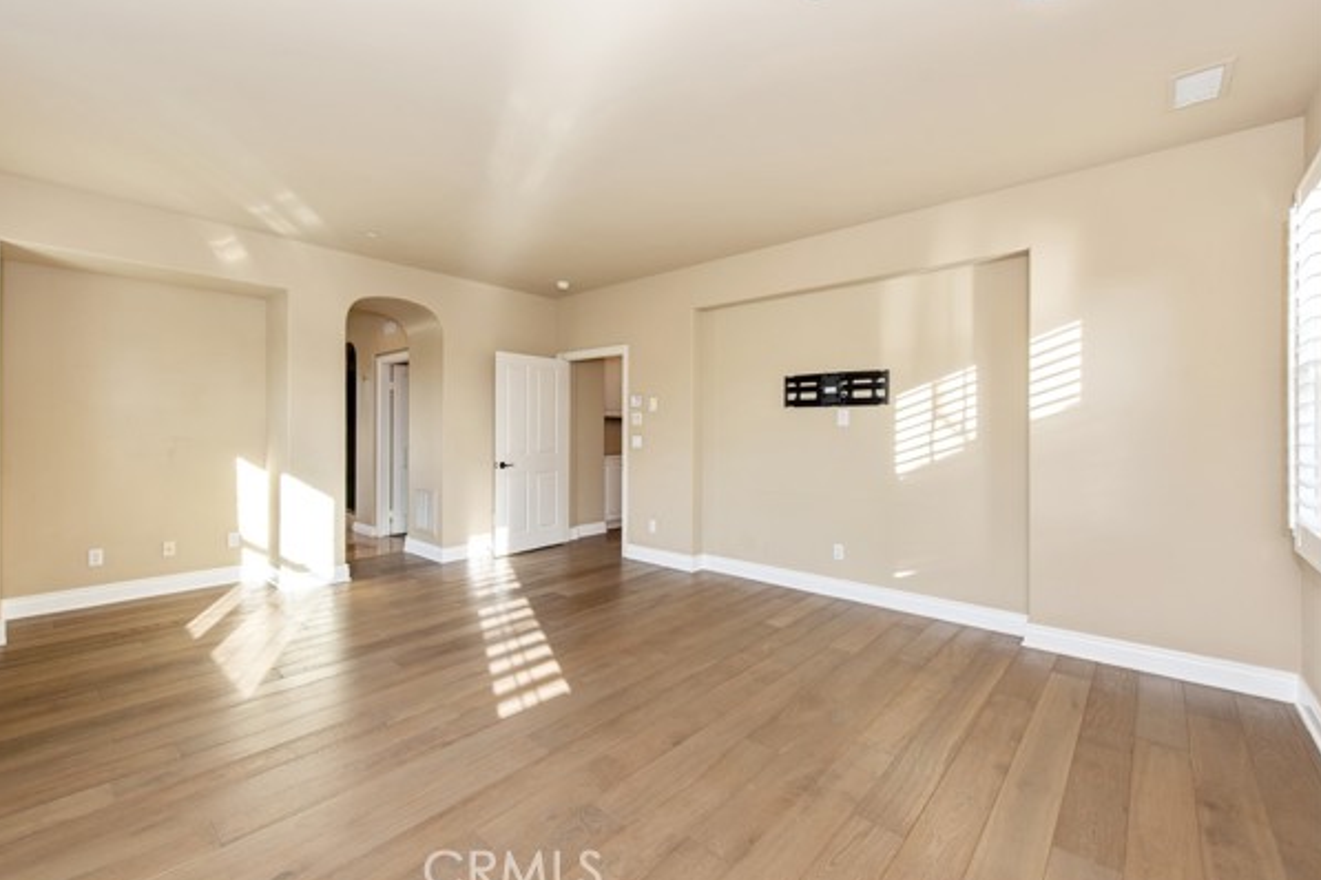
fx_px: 550
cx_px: 620
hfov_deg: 100.3
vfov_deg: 77.3
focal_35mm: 15
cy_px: 430
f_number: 5.6
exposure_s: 1/125
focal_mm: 14
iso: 360
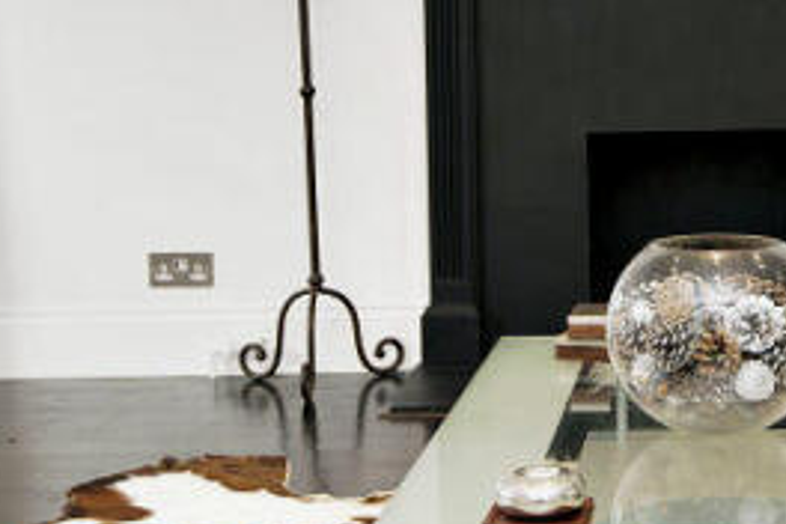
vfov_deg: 17.3
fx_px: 1681
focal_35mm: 77
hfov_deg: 25.5
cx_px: 713
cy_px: 4
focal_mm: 31
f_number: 4
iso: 560
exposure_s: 1/30
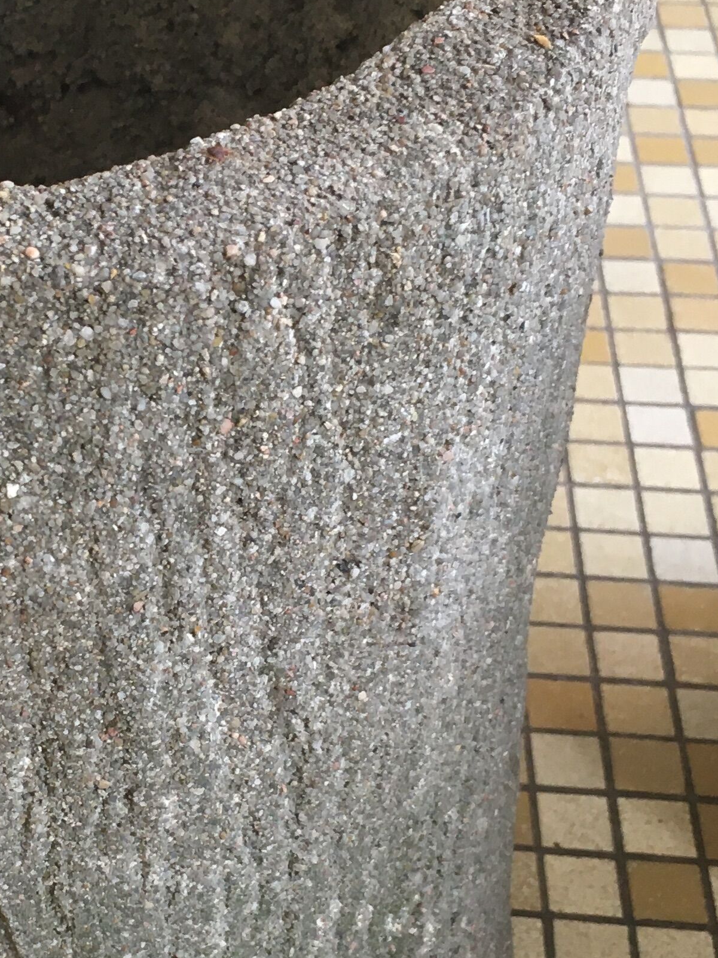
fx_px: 2019
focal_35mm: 73
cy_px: 511
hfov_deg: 19.7
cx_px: 48
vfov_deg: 26.7
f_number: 2.2
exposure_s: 1/33
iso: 64
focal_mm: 4.15
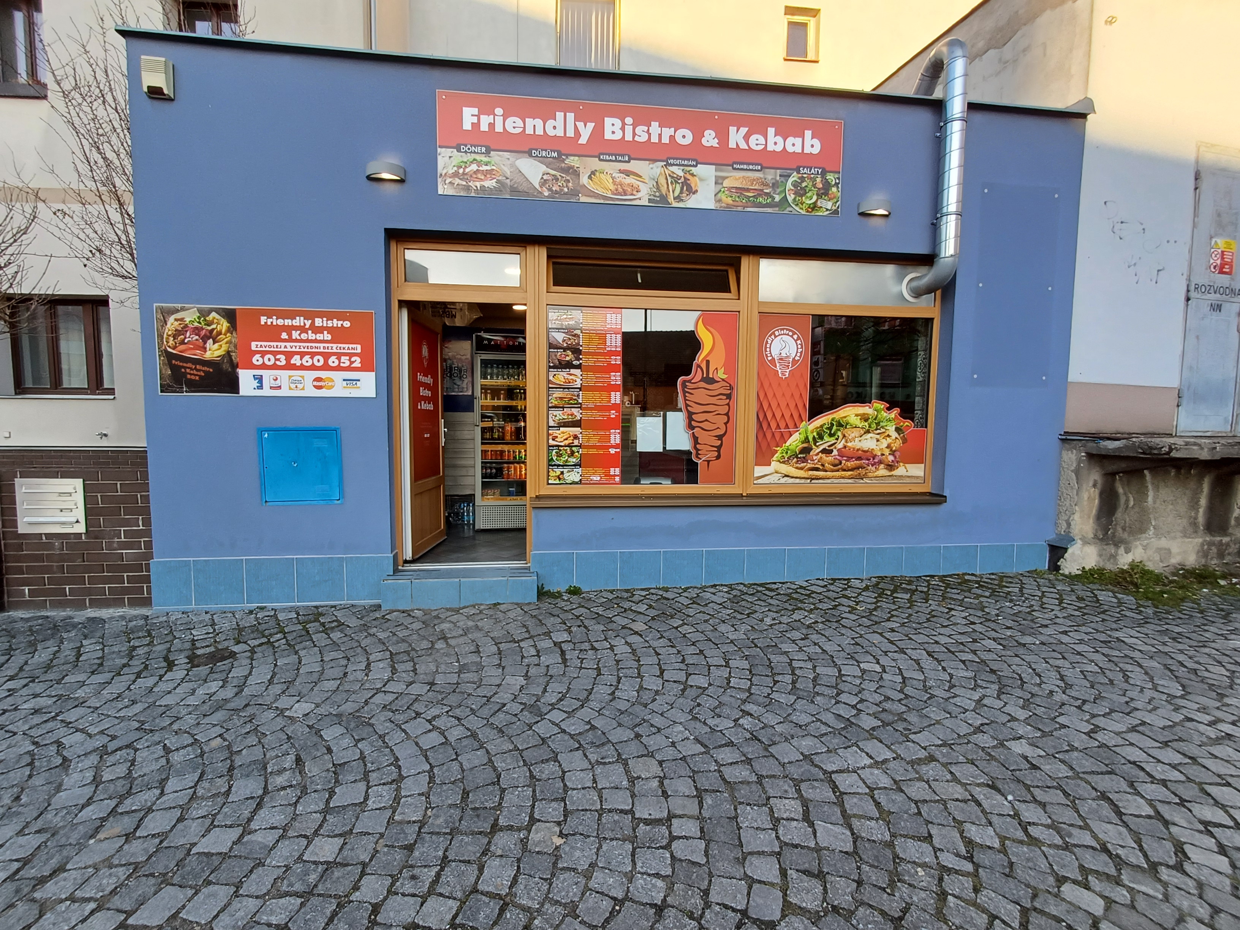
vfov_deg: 78.1
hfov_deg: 94.5
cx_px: 620
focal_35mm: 16
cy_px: 465
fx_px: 573
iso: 40
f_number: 2.2
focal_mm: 1.64
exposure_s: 1/149
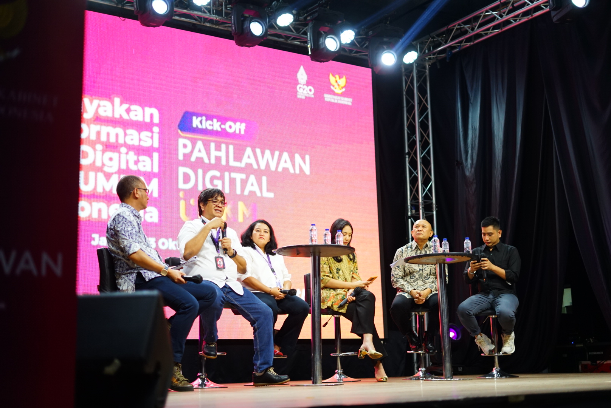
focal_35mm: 50
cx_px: 306
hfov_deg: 39.6
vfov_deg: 27.0
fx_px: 849
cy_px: 204
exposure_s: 1/250
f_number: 1.8
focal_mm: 50
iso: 1000
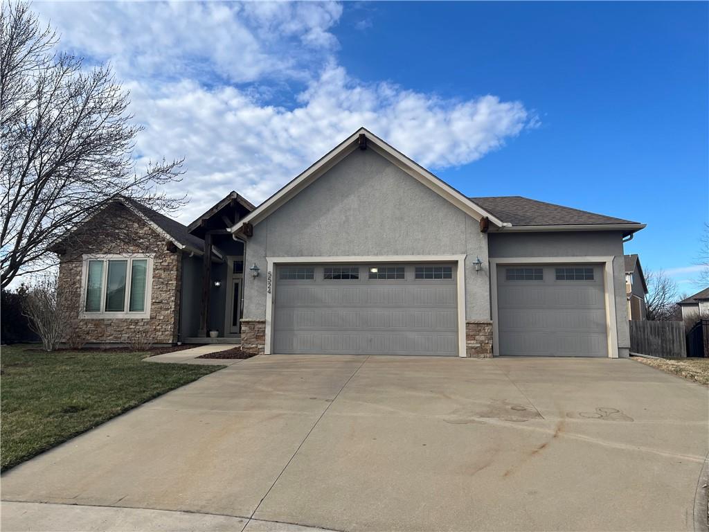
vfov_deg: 53.1
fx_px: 533
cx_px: 354
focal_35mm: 26
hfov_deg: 67.3
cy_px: 266
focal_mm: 5.1
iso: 50
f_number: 1.6
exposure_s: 1/2062
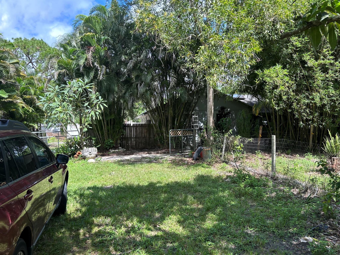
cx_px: 170
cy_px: 128
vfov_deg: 53.1
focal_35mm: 26
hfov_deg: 67.3
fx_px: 255
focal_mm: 5.7
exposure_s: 1/873
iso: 50
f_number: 1.5
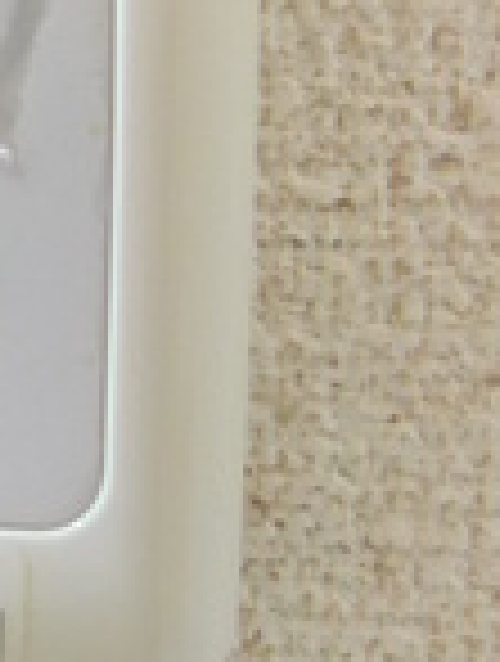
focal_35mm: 114
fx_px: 2186
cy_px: 126
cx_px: -480
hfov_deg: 11.8
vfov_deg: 17.1
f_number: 2
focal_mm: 5.1
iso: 400
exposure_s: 1/20
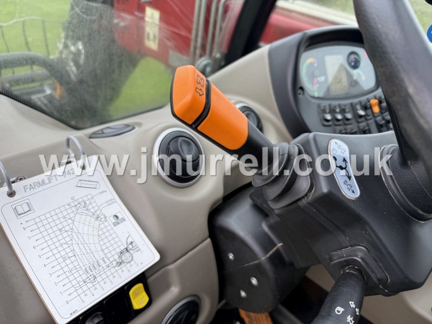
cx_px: 216
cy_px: 162
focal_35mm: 24
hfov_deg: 71.6
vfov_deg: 56.8
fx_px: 300
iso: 80
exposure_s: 1/264
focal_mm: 6.76
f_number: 1.78
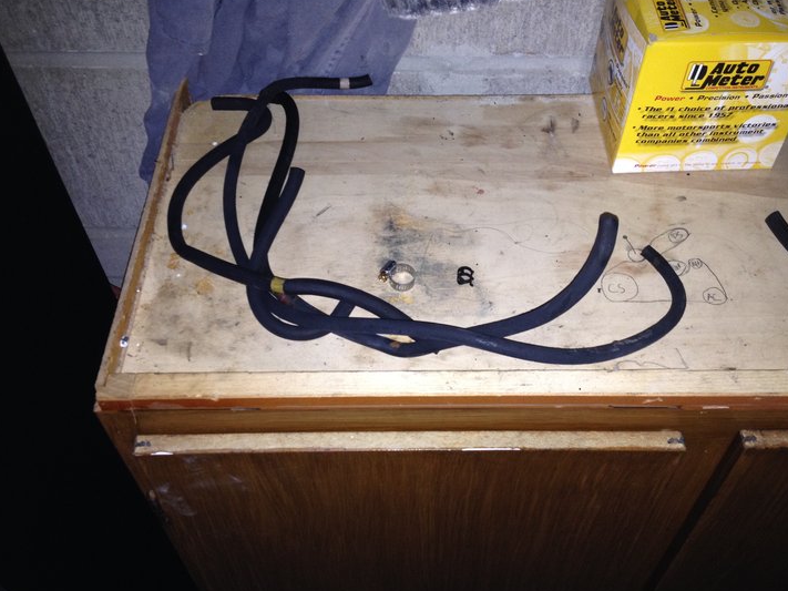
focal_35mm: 39
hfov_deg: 47.9
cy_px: 314
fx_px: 888
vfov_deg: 36.8
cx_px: 415
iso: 100
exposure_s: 1/16
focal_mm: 4.28
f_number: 2.4
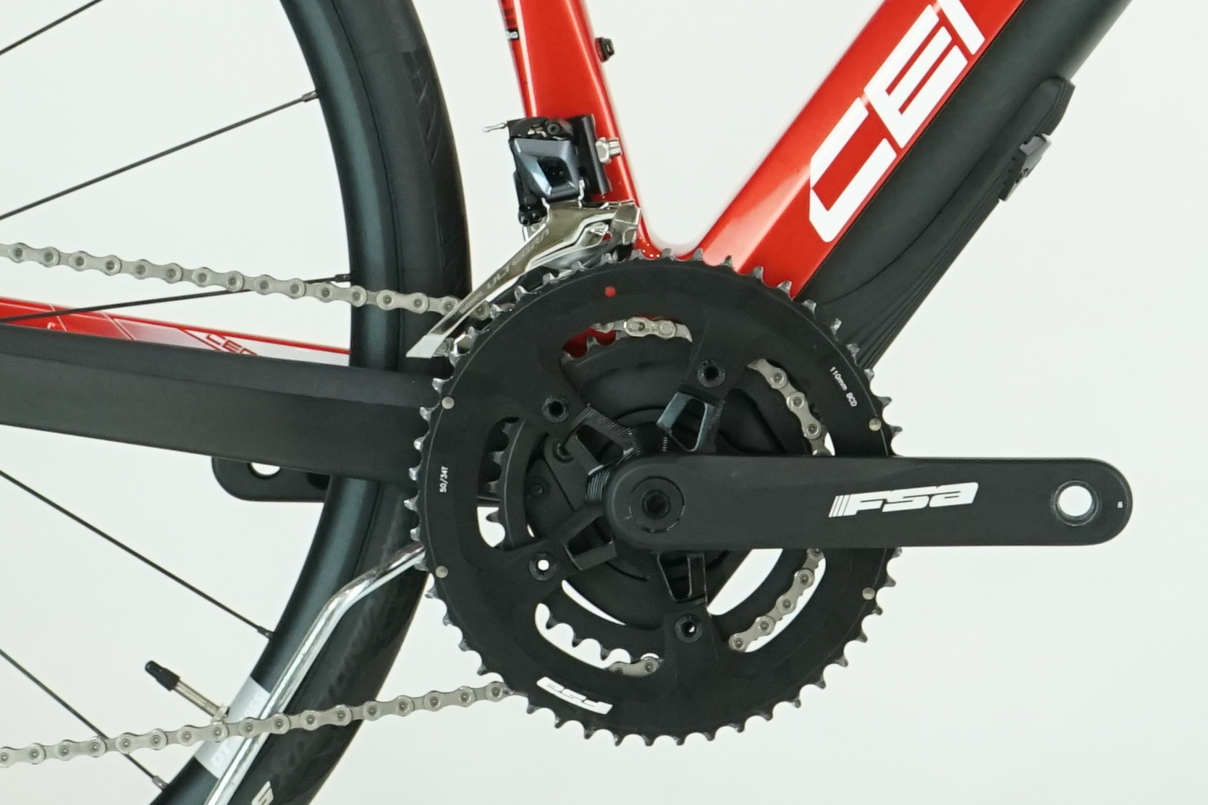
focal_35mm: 248
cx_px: 871
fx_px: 8322
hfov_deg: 8.3
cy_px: -208
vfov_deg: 5.5
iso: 1600
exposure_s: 1/200
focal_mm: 69
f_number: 6.3
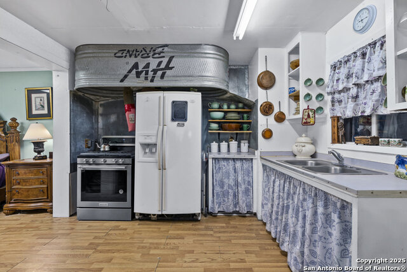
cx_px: 204
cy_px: 136
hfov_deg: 96.7
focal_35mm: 16
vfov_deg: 73.8
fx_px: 181
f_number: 7.1
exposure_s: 1
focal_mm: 16
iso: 320
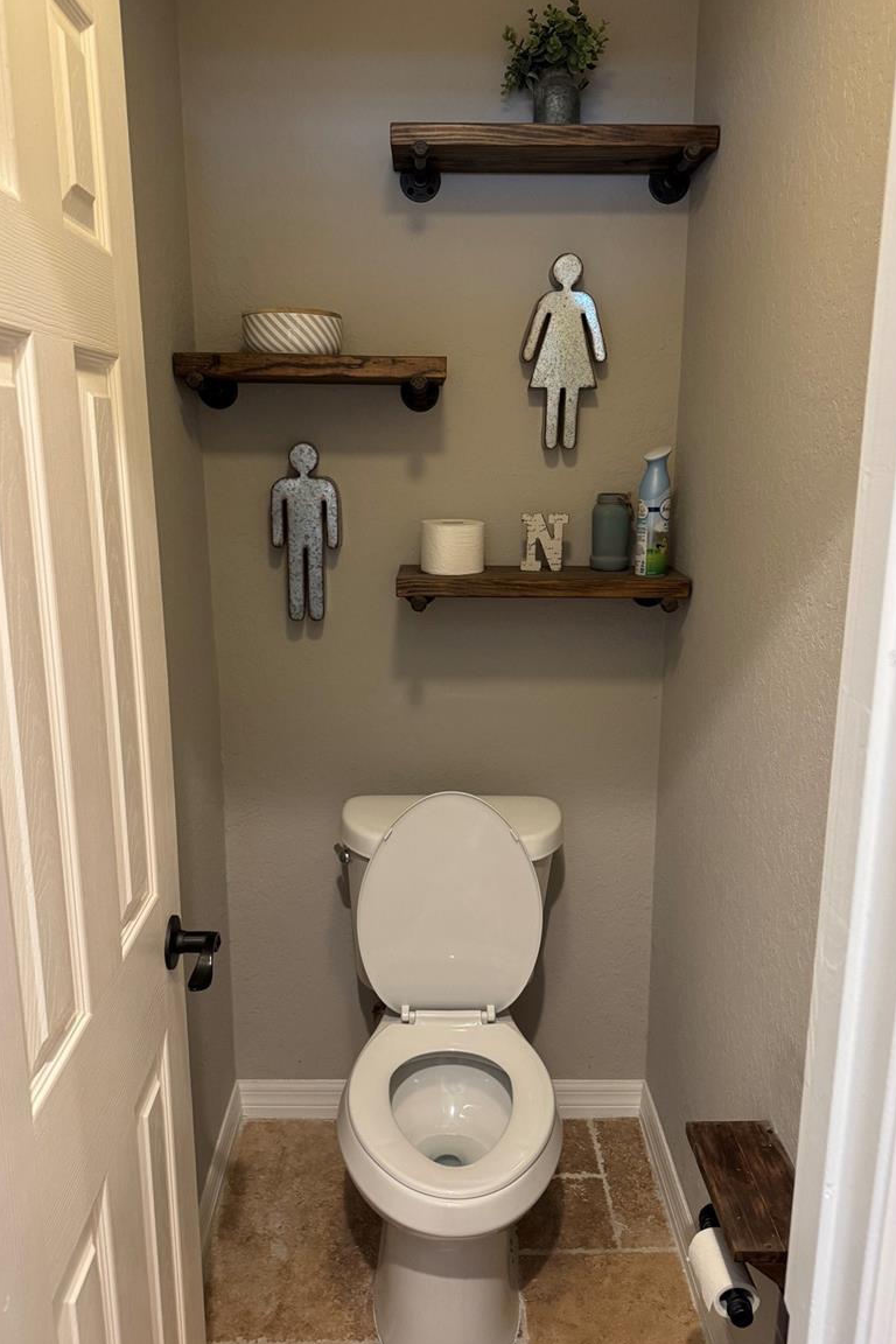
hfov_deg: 49.6
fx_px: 971
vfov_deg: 69.4
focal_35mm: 26
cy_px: 658
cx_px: 447
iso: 320
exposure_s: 1/60
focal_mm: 6.76
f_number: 1.78
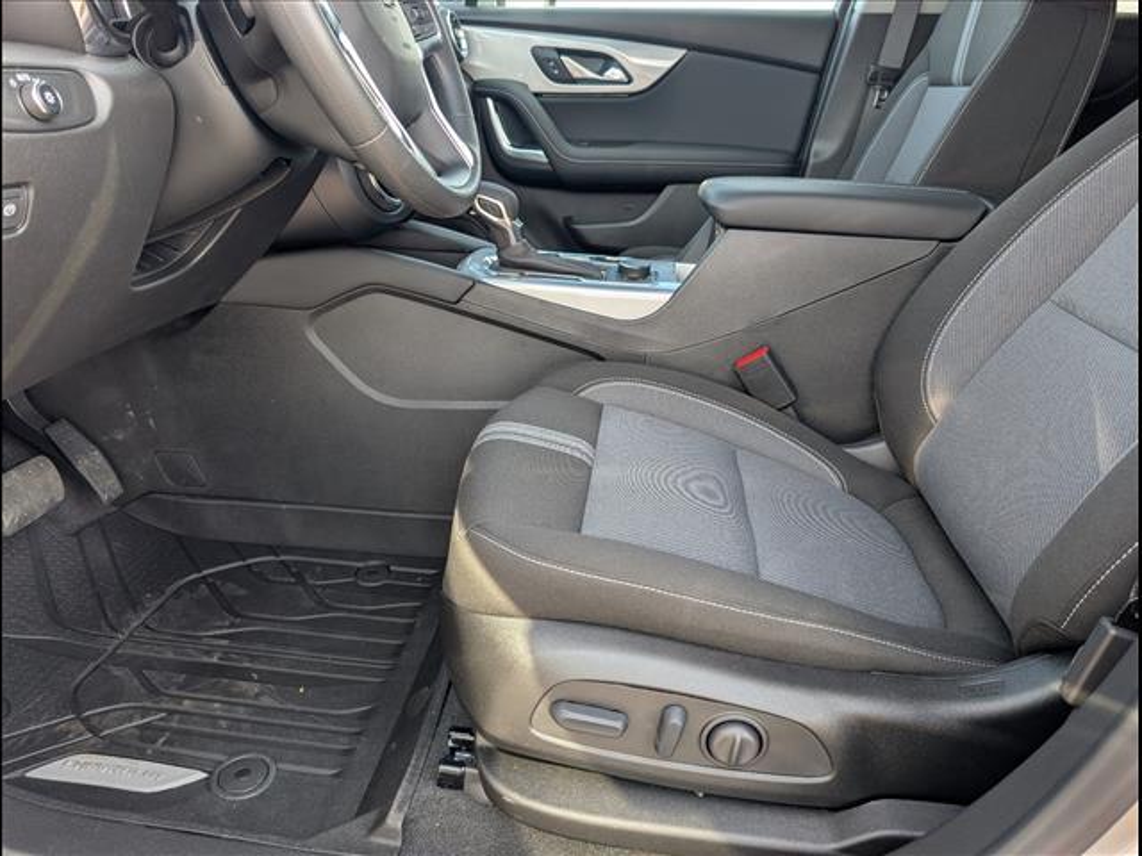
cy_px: 428
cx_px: 571
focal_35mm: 24
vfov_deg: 56.8
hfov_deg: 71.6
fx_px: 792
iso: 108
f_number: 1.68
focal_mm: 6.9
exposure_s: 1/244
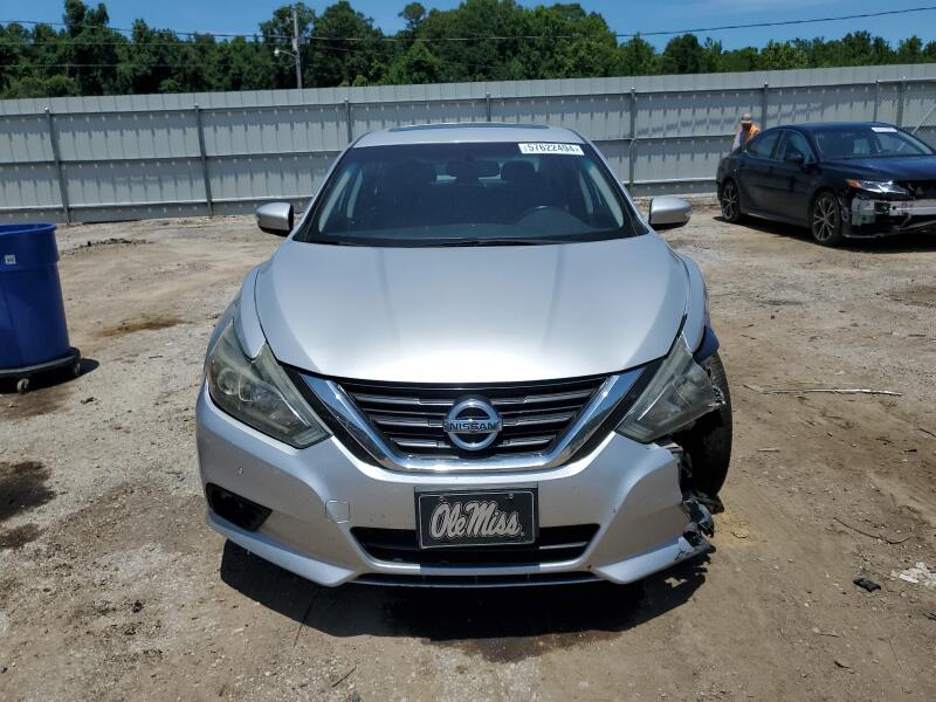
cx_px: 468
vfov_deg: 53.1
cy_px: 351
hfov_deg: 67.3
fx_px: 703
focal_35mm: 26
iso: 50
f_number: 1.5
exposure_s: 1/10000
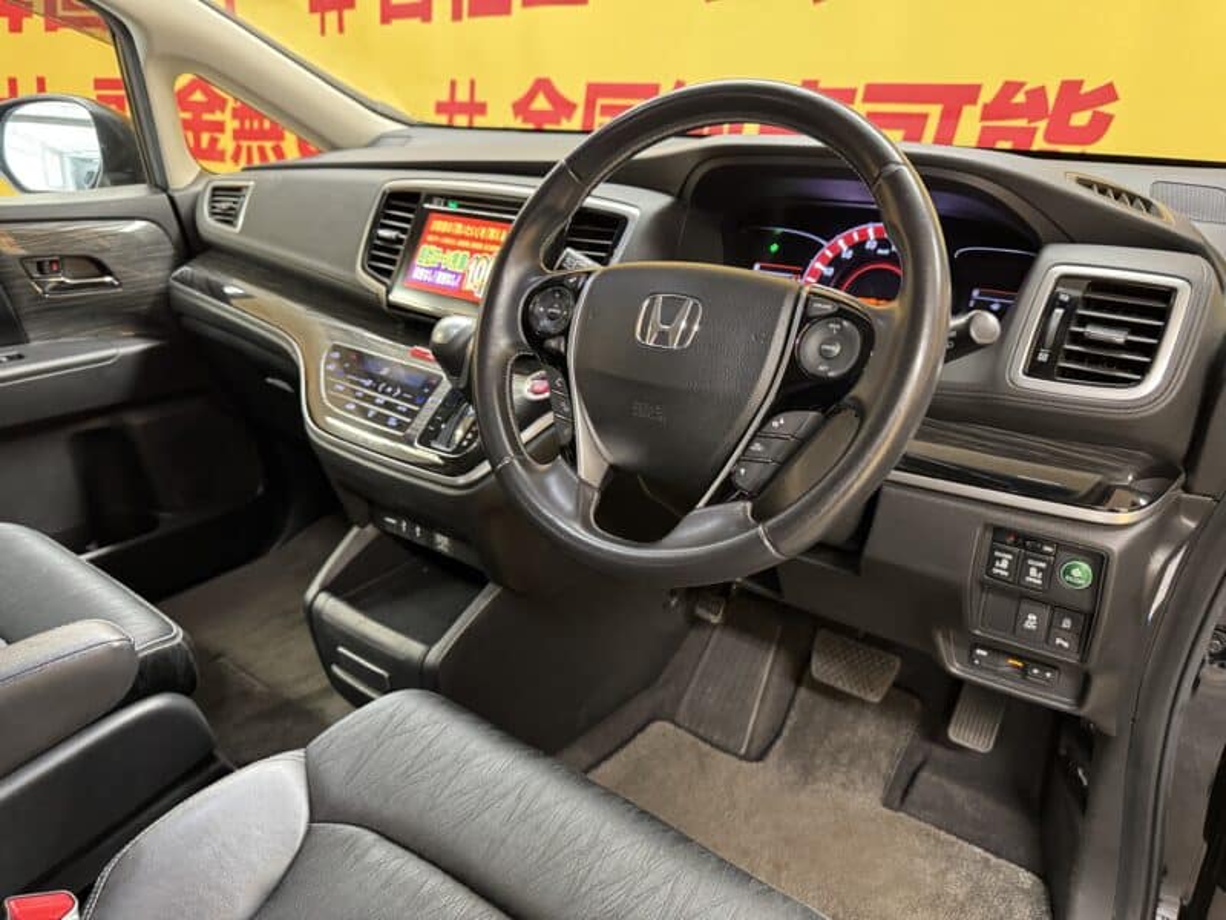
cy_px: 460
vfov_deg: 56.8
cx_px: 613
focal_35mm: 24
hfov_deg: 71.6
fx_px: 850
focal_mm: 6.76
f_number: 1.78
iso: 800
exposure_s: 1/55
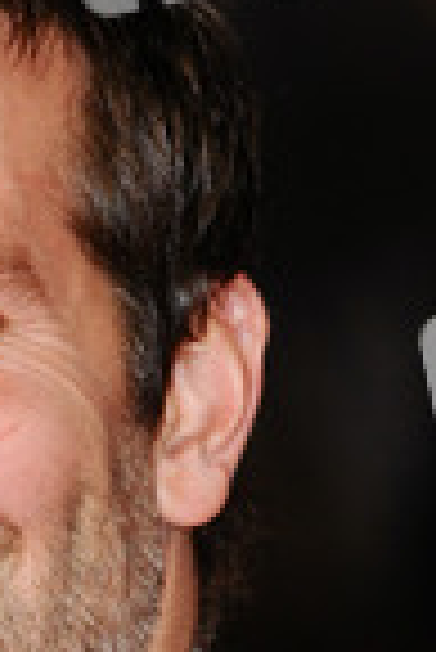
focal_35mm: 642
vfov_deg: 3.2
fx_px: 11641
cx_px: -115
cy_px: 585
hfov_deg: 2.1
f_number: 4.5
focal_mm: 155
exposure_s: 1/250
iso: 320
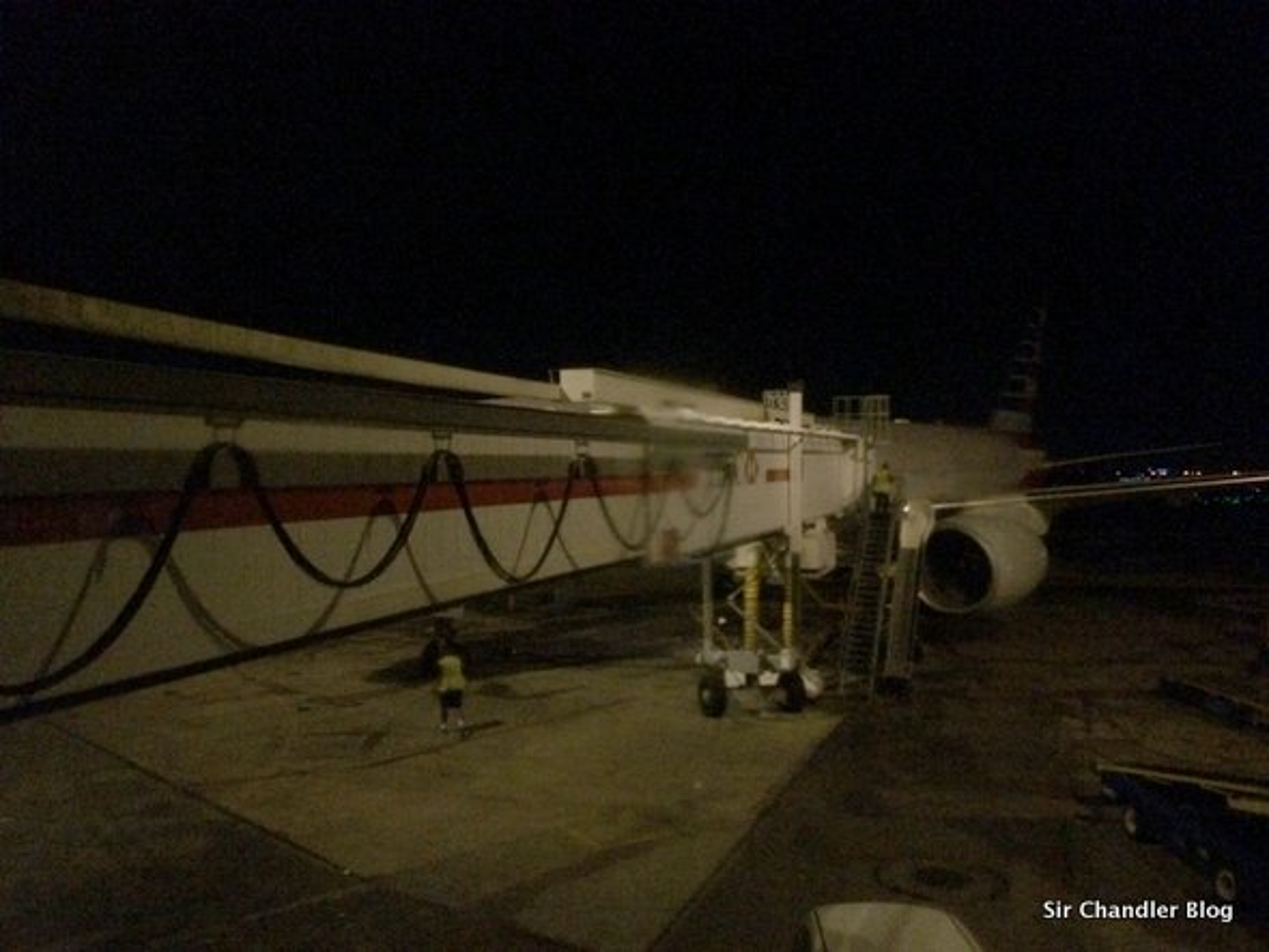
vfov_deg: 48.3
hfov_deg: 61.6
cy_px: 476
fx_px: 1064
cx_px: 634
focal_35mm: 29
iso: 2000
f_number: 2.2
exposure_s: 1/15
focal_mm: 4.15
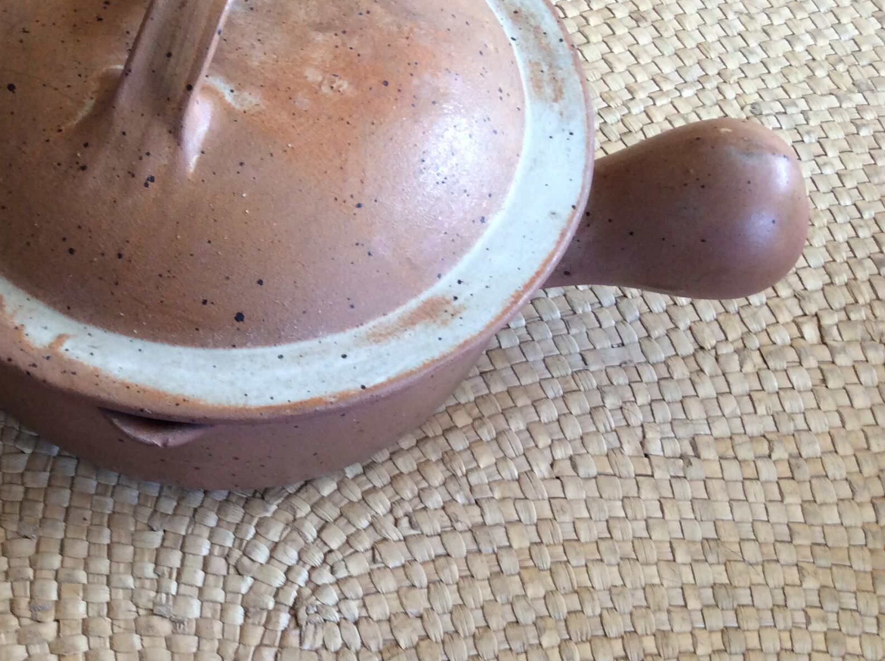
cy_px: 322
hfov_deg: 35.8
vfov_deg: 28.0
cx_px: 188
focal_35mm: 52
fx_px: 1327
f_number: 2.4
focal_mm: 3.3
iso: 50
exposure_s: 1/25
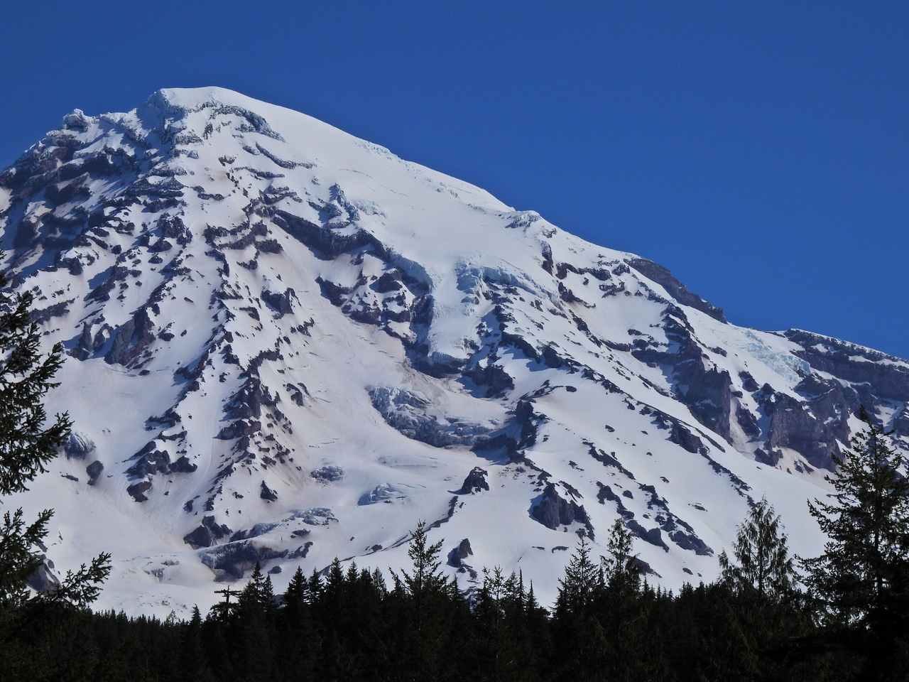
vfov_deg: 8.7
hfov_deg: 11.6
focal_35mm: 170
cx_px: 454
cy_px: 341
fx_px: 4464
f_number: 7.1
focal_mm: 30.3
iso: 100
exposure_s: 1/1600
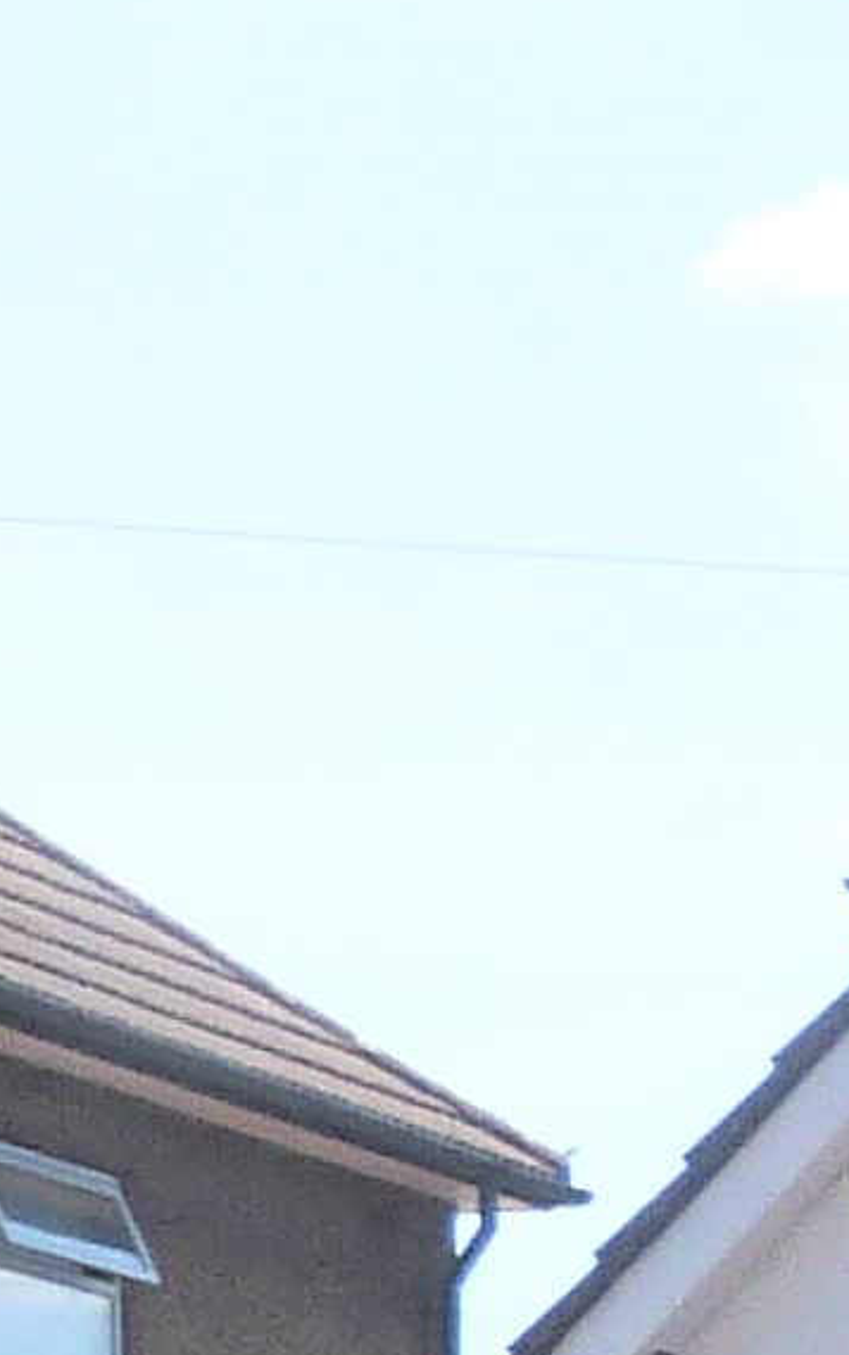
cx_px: 4071
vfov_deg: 9.0
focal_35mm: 223
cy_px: 2427
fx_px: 8243
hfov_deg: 4.9
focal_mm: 5.2
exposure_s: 1/320
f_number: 5.6
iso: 100
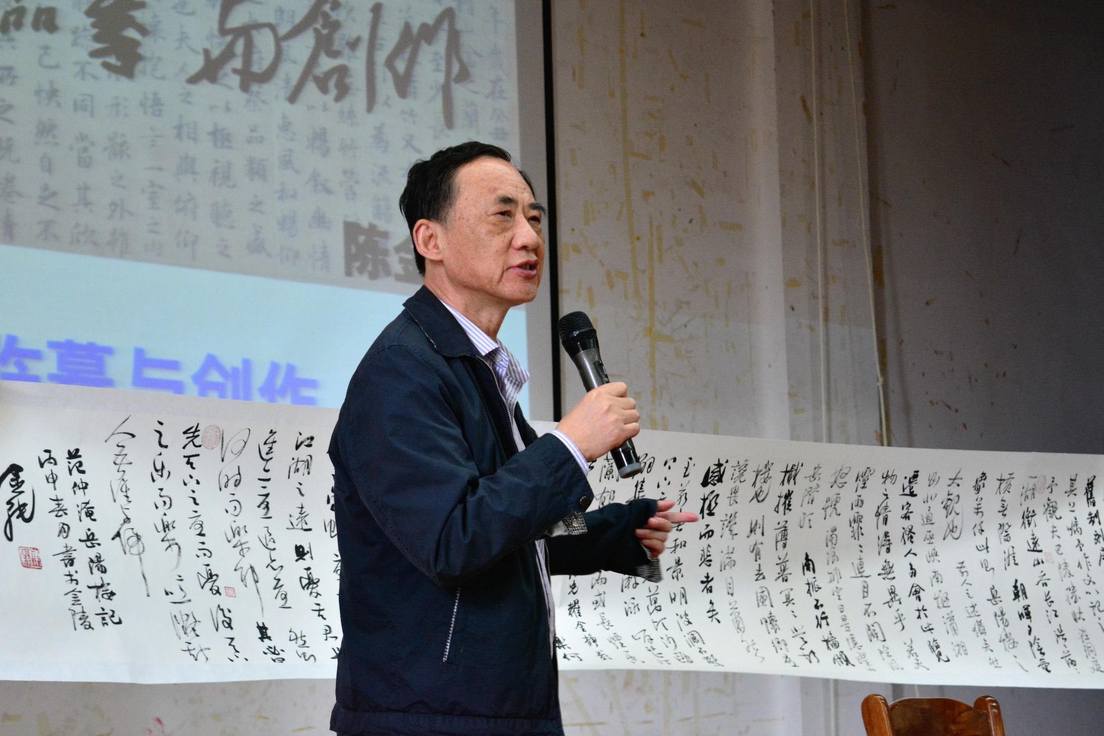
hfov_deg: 26.0
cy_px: 368
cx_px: 552
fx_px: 2392
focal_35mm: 78
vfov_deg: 17.5
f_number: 5.6
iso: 1250
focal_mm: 52
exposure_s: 1/40
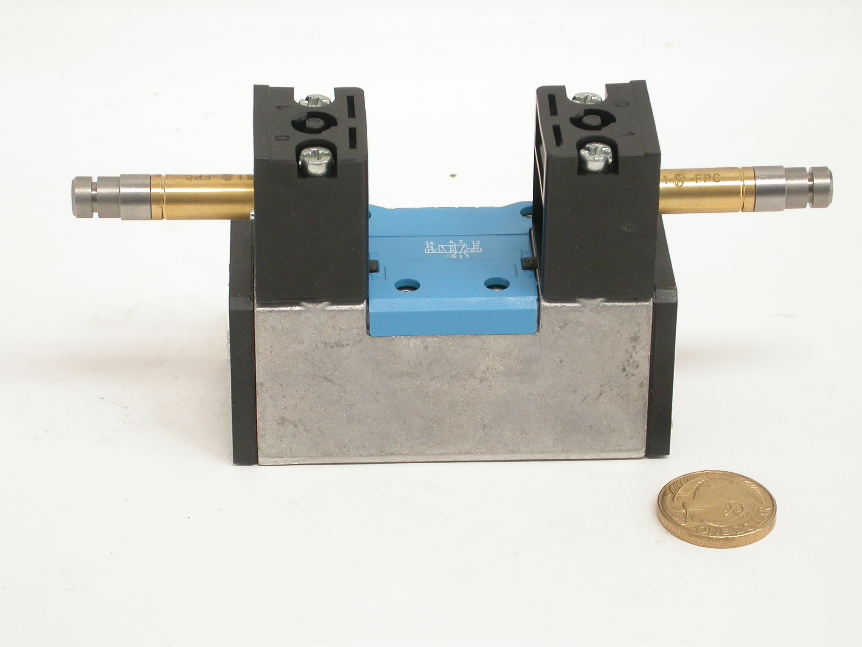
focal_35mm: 132
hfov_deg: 14.9
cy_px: 324
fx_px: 3287
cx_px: 431
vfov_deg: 11.2
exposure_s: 1/16.7
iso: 100
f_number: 4.6
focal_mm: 27.3
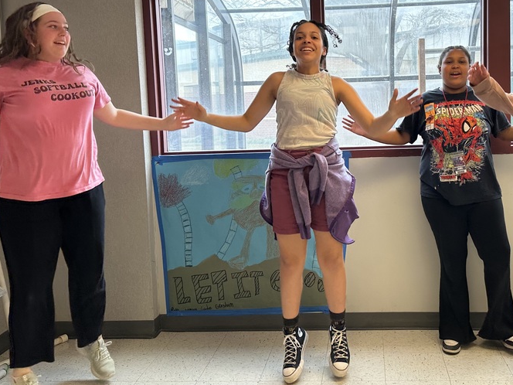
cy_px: 141
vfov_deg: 38.4
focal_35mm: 37
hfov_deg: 49.5
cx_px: 330
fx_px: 548
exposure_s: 1/132
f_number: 1.78
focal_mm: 6.86
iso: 64
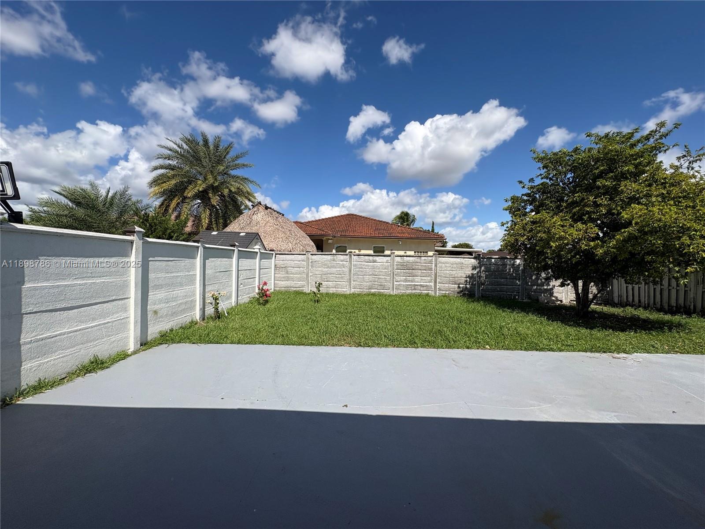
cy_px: 264
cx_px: 352
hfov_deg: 102.1
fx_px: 285
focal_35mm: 14
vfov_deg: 85.7
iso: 50
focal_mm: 2.22
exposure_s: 1/3106
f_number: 2.2
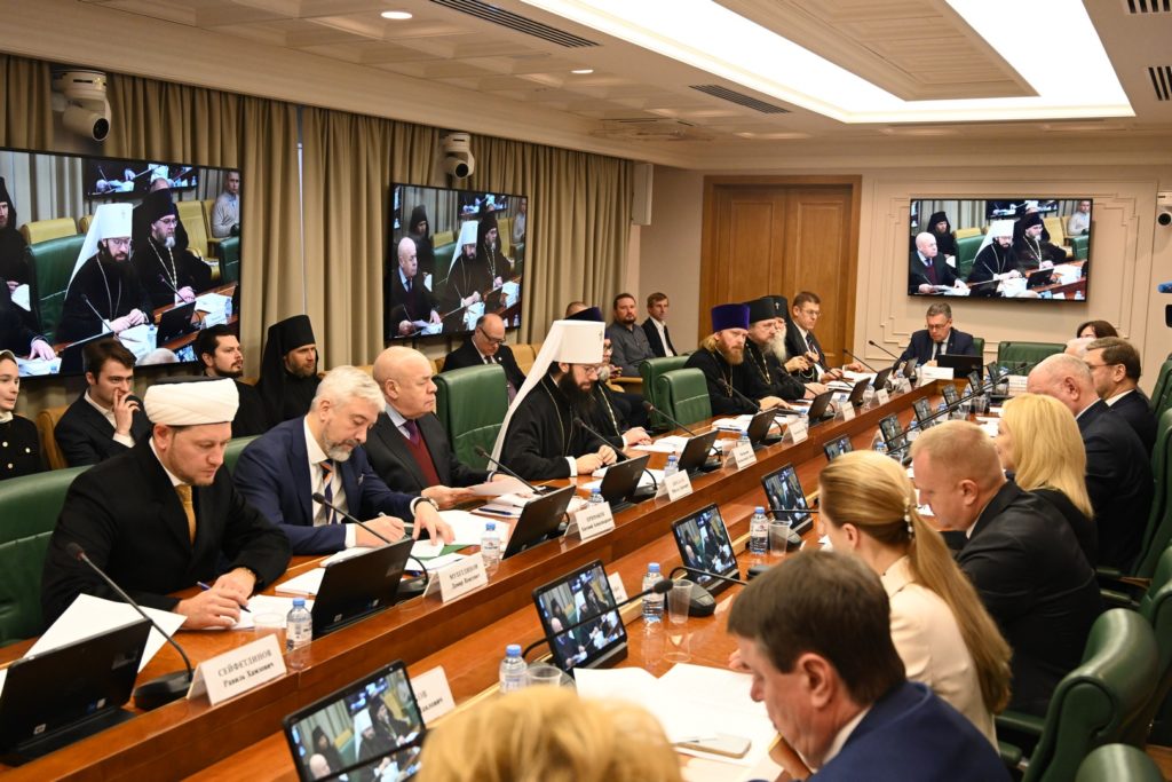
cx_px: 586
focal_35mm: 36
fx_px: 1172
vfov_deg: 36.9
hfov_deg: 53.1
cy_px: 391
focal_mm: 36
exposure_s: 1/100
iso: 3200
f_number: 5
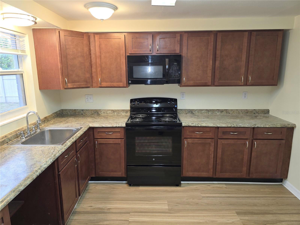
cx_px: 150
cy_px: 112
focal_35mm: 23
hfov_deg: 73.9
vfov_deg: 58.9
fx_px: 199
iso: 125
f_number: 1.7
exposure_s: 1/60
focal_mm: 6.3
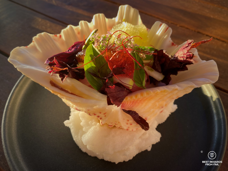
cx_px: 114
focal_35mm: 26
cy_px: 86
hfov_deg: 67.3
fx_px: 171
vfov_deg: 53.1
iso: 80
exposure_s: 1/121
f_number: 1.8
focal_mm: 4.25
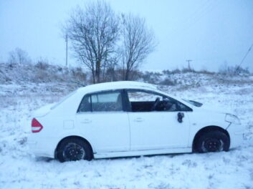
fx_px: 241
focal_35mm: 33
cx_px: 126
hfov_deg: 55.4
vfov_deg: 42.9
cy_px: 94
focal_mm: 5.5
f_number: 2.8
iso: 2500
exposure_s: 1/30
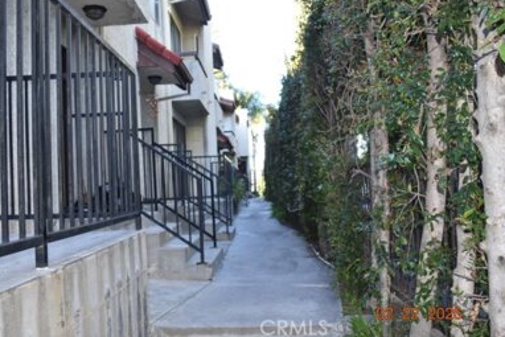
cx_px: 244
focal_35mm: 35
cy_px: 161
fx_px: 491
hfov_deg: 54.4
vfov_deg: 37.9
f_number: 5
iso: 640
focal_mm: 22
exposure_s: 1/200
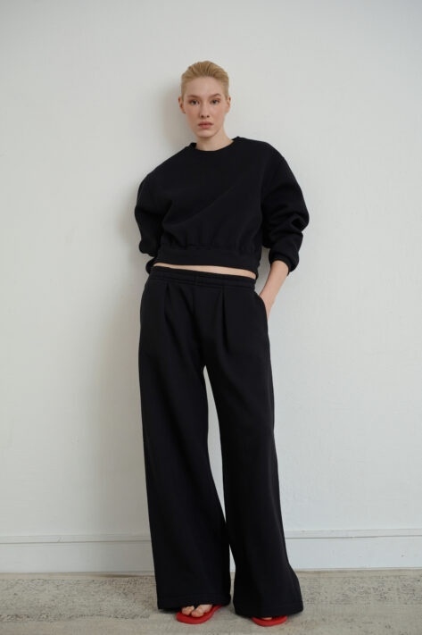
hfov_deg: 23.3
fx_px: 1021
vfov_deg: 34.5
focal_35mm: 58
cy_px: 318
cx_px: 211
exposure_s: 1/125
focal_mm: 58
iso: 500
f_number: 6.3
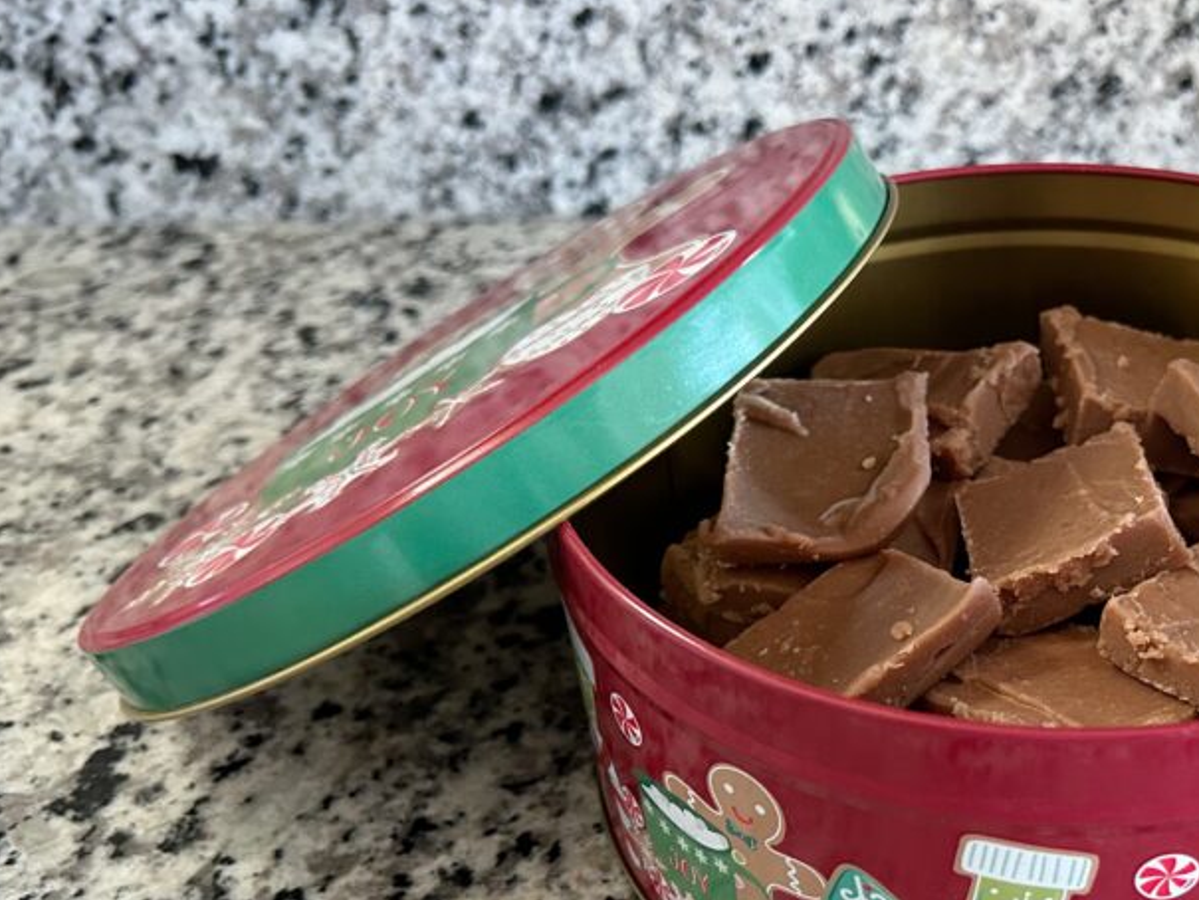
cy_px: 648
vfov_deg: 32.4
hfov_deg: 41.6
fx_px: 1524
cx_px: 910
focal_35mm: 44
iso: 400
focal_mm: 5.7
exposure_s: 1/60
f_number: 1.5
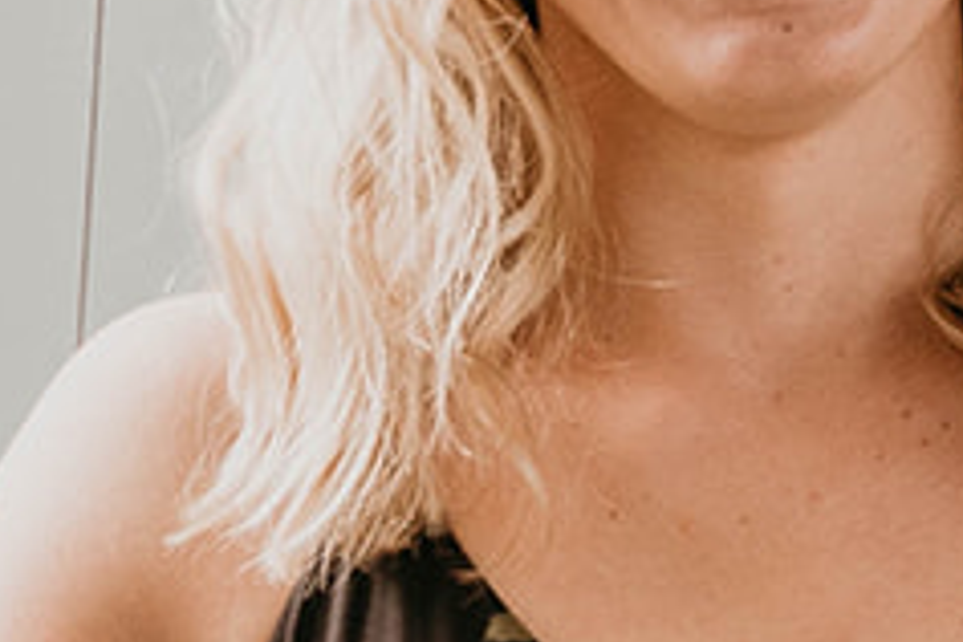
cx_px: 240
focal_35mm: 487
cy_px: 933
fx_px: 13026
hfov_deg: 4.2
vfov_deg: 2.8
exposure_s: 1/160
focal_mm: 72
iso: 400
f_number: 2.8
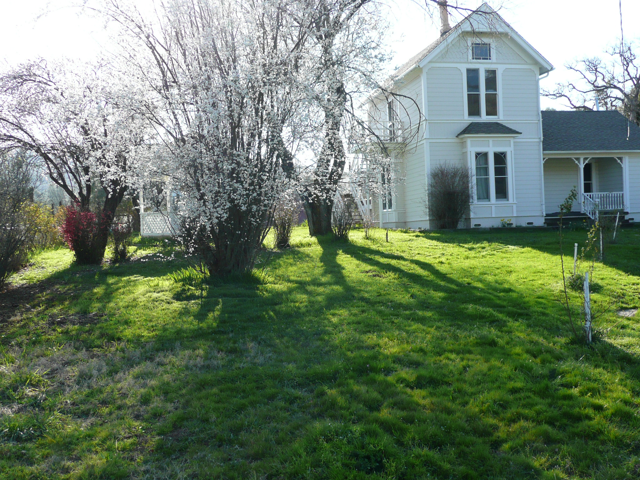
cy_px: 240
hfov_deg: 54.0
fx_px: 629
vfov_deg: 41.8
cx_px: 320
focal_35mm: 34
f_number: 3.3
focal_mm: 4.6
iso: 100
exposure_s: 1/250
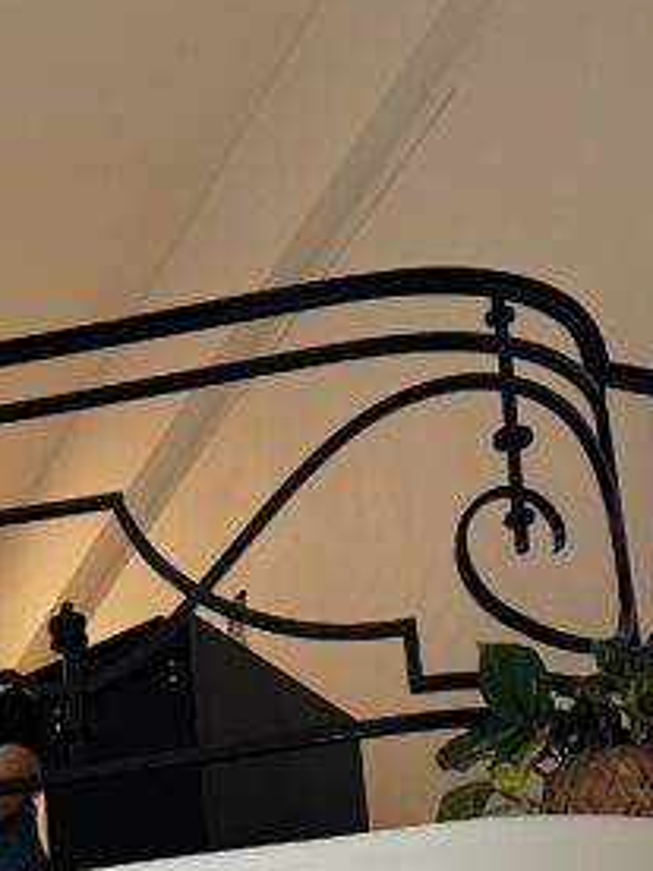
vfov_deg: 19.8
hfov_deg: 15.9
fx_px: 2239
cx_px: -155
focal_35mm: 89
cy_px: 1199
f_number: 1.78
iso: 100
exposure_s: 1/100
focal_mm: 6.86
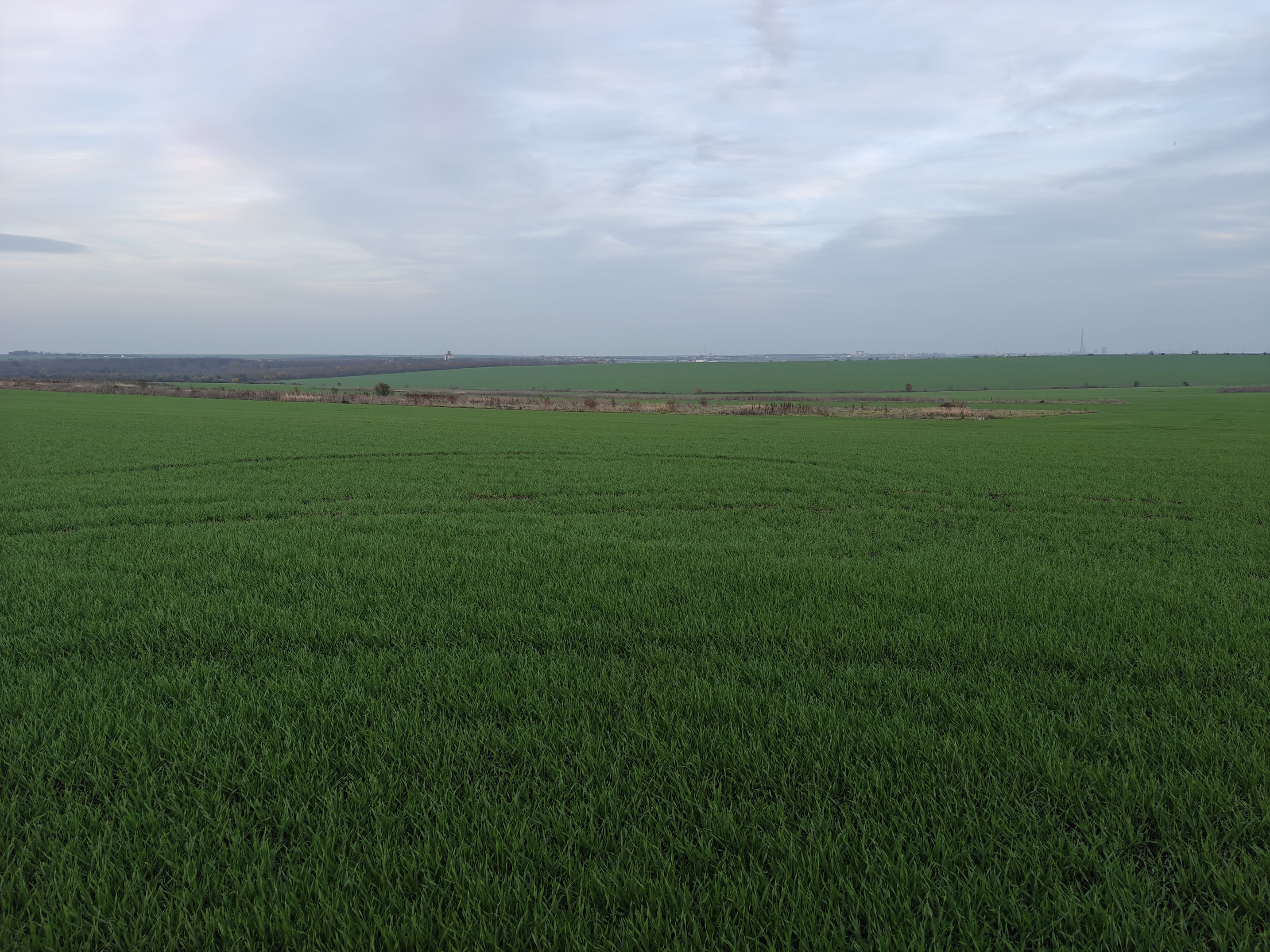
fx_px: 844
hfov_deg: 73.9
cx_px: 635
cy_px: 476
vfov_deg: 58.9
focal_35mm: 23
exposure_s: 1/143
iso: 50
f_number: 1.6
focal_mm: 6.06
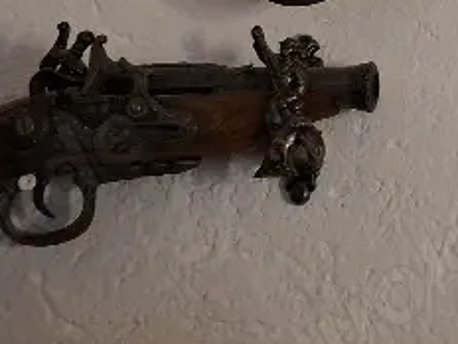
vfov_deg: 13.6
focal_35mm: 99
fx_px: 1310
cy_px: -253
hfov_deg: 18.5
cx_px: 596
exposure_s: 1/20
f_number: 1.8
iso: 800
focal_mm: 5.54
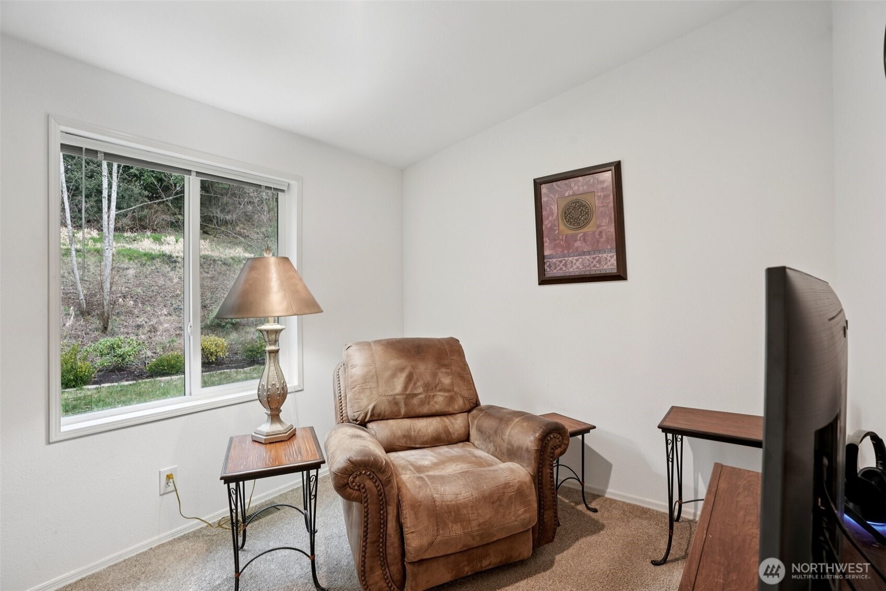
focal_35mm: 16
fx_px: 394
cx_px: 443
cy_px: 296
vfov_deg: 73.7
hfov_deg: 96.7
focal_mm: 16
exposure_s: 1/6
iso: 400
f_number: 8
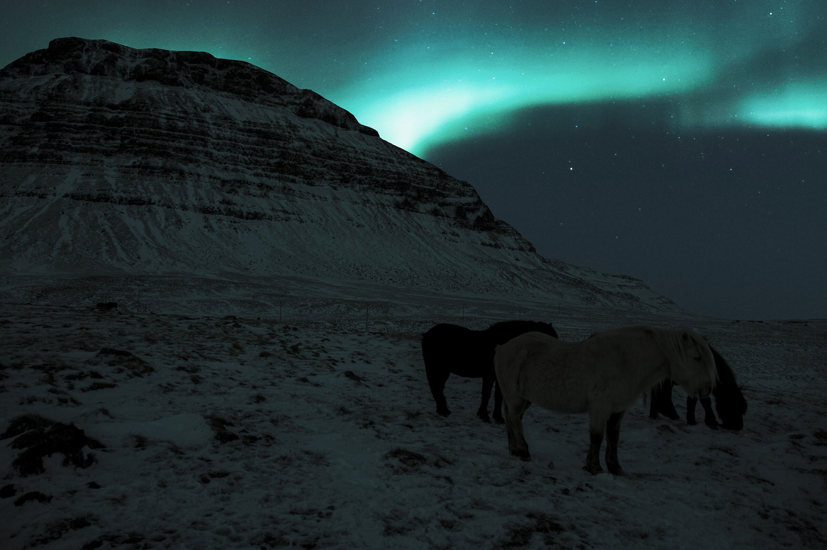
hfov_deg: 67.4
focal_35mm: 27
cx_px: 414
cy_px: 275
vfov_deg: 47.8
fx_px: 619
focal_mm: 18
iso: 250
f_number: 3.5
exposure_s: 1/400
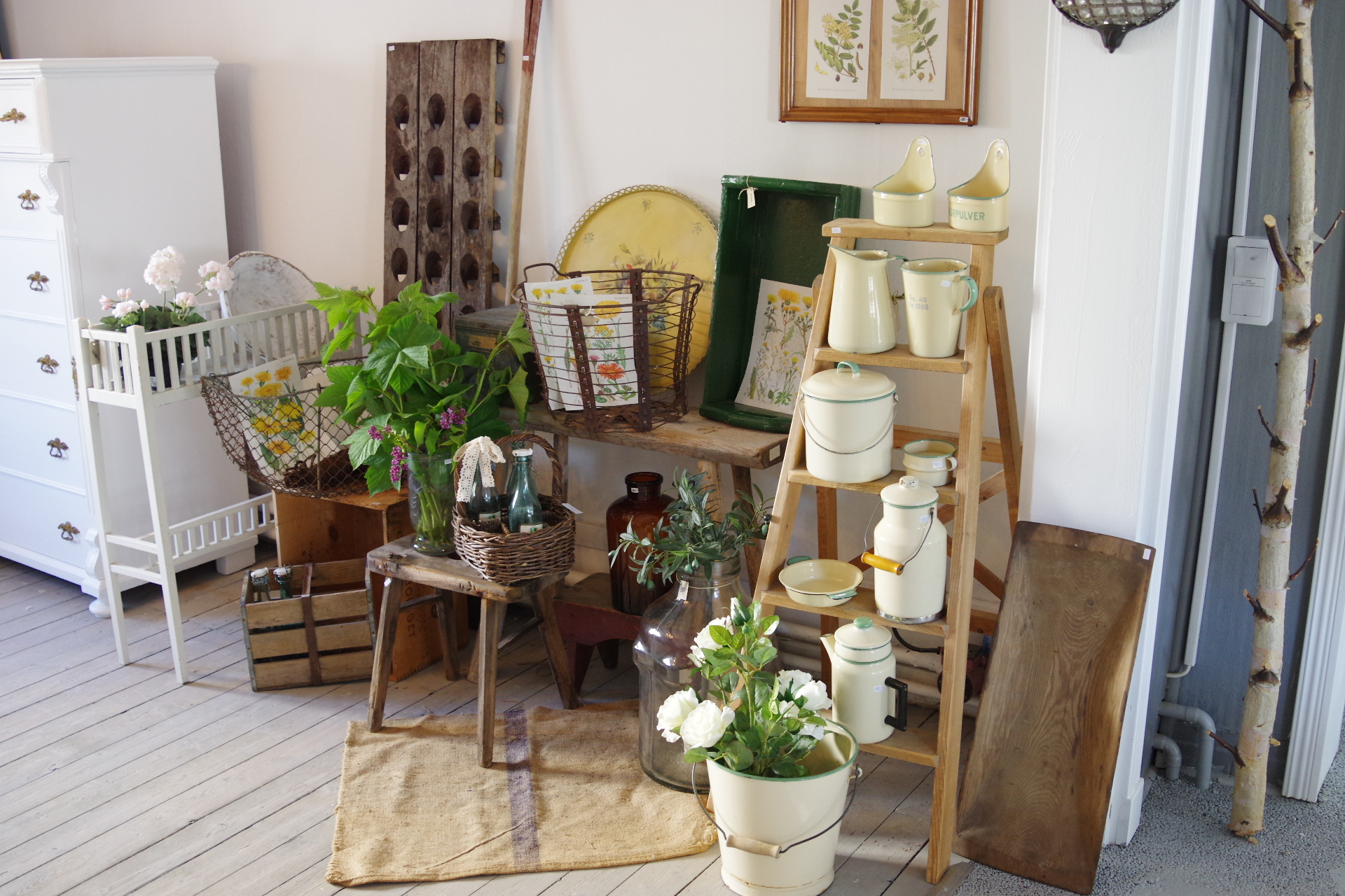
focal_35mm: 36
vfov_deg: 36.9
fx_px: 1345
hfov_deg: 53.1
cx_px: 672
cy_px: 448
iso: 1600
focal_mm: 24
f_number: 2.8
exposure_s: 1/50
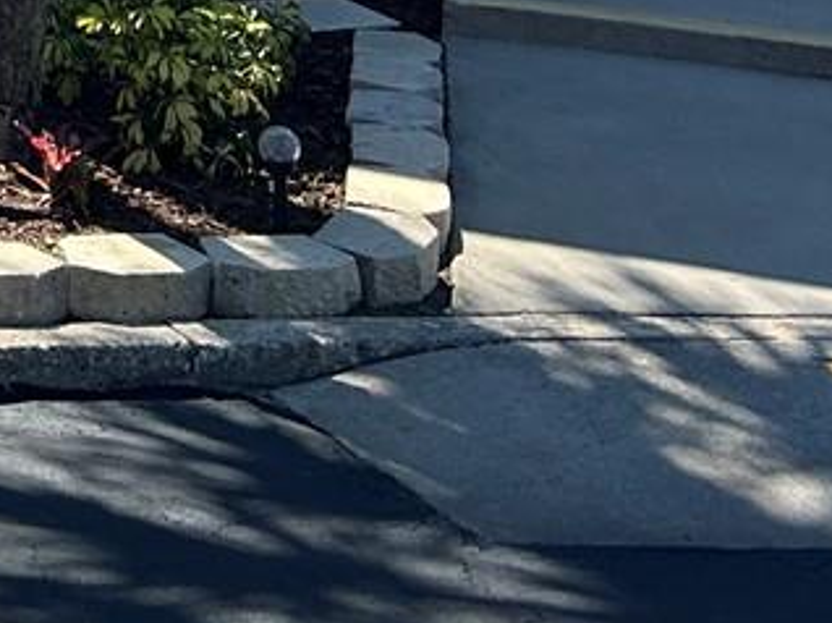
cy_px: -715
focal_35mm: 131
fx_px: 3146
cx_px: -693
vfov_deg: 10.2
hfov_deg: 13.4
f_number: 1.5
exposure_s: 1/2165
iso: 50
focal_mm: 5.7
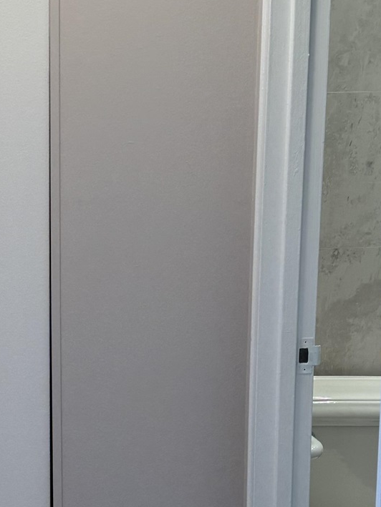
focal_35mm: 78
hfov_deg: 18.4
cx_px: -11
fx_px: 1144
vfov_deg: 24.8
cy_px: 359
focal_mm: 6.76
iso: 64
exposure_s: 1/120
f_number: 1.78
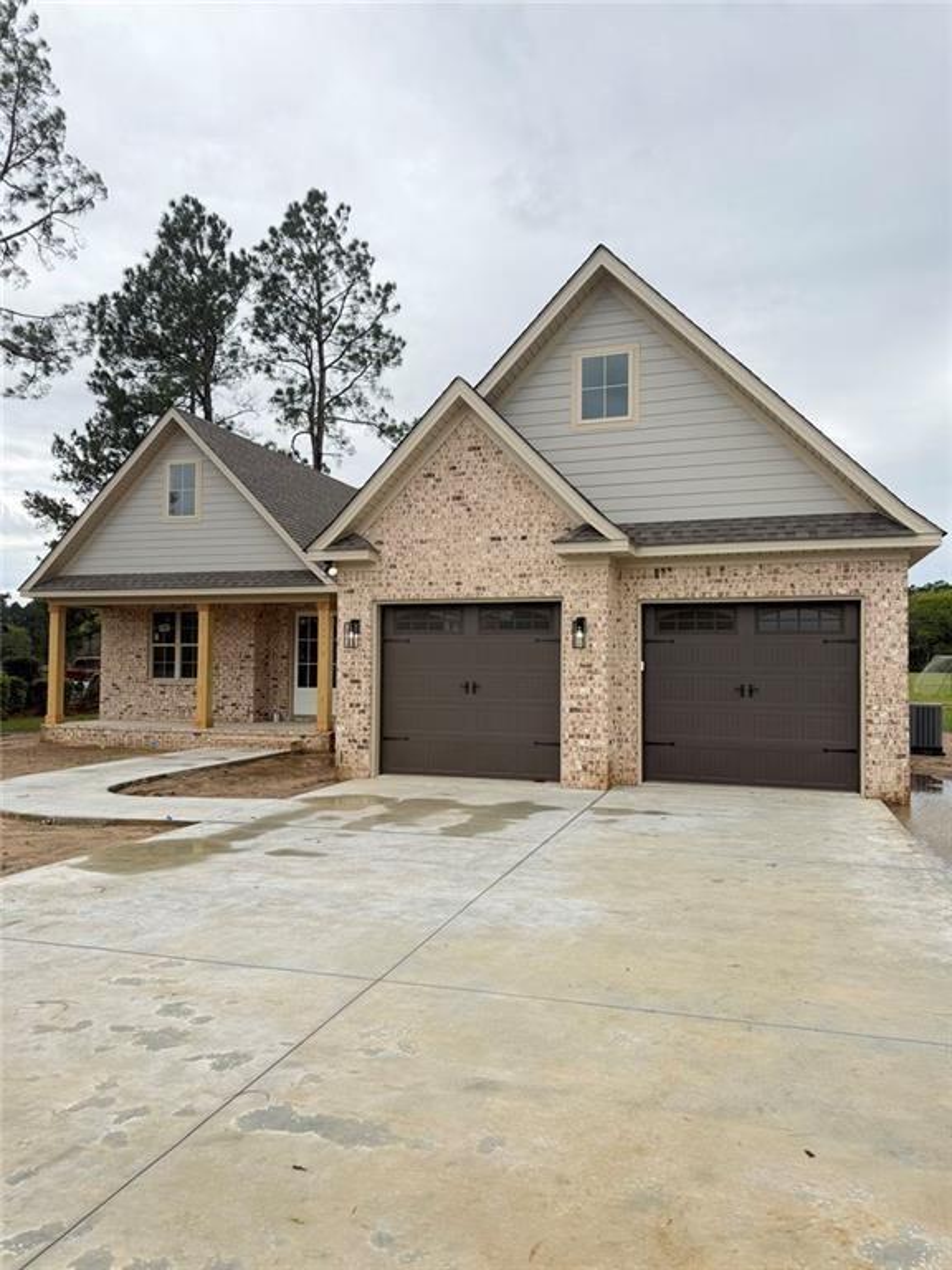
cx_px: 476
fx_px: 880
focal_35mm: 24
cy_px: 635
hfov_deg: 56.8
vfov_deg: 71.6
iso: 80
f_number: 1.78
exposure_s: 1/1361
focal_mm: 6.76
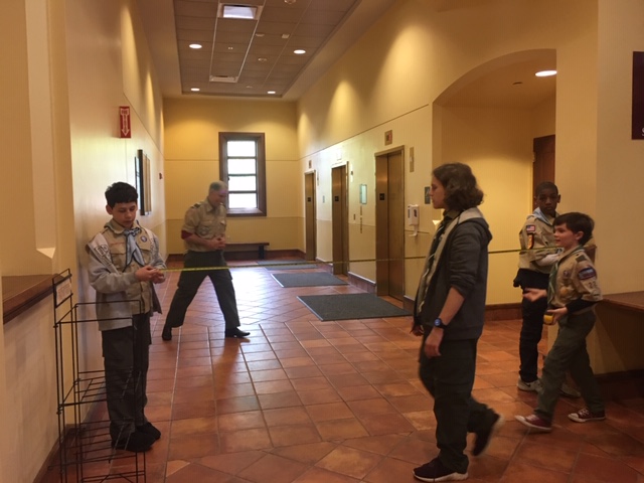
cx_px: 322
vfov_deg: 48.2
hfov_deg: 61.7
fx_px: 540
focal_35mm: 29
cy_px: 242
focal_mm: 4.15
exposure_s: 1/15
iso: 64
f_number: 2.2
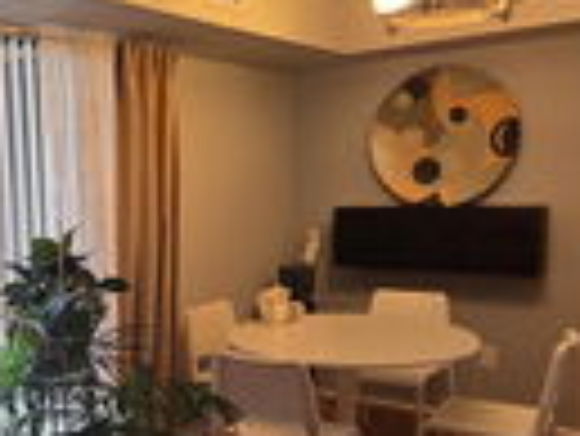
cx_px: 79
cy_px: 279
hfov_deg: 41.0
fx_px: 721
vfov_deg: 33.4
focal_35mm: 43
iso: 125
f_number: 1.9
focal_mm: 2.2
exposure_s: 1/120
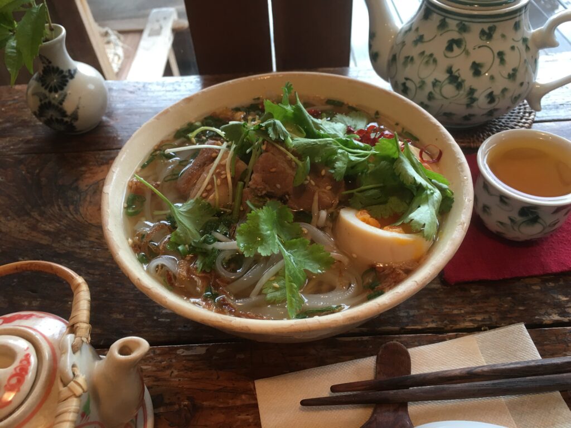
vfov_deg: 48.2
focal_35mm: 29
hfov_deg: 61.7
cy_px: 214
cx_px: 286
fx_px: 478
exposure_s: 1/15
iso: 25
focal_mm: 4.15
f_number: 2.2
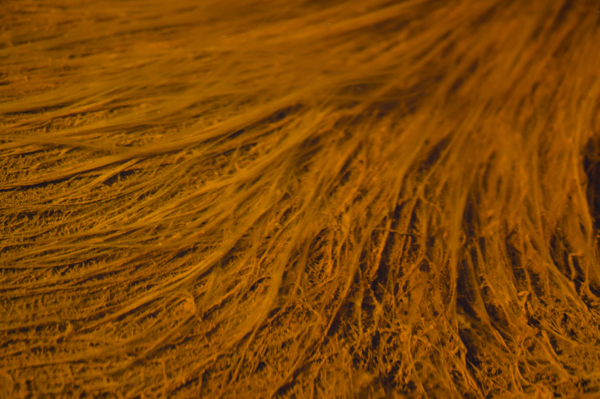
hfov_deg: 3.5
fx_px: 9875
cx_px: 305
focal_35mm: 593
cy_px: 189
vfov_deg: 2.3
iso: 200
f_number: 6.3
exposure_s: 1/125
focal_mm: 300
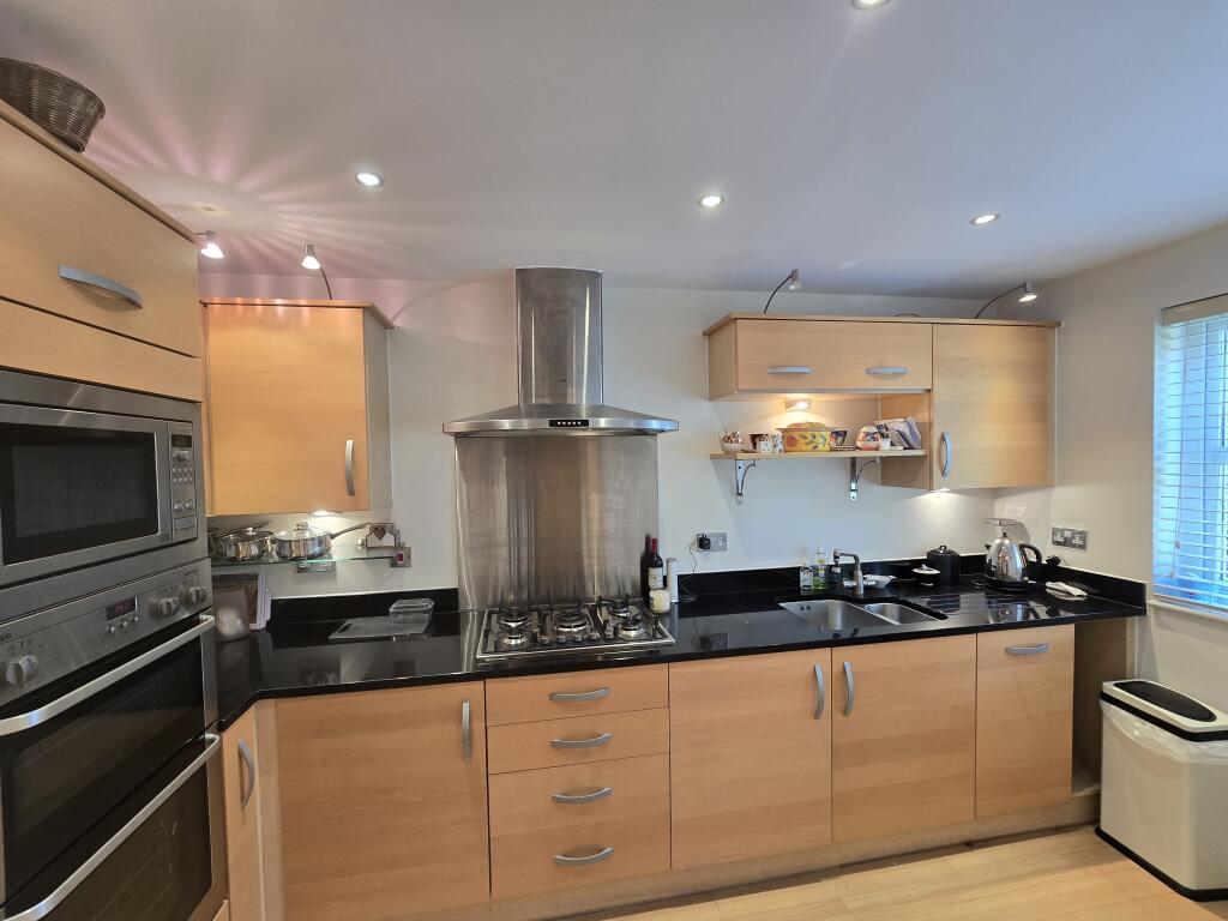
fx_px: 461
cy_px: 460
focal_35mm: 13
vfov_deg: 89.9
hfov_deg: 106.2
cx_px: 614
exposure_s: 1/50
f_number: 2.2
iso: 100
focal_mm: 2.2
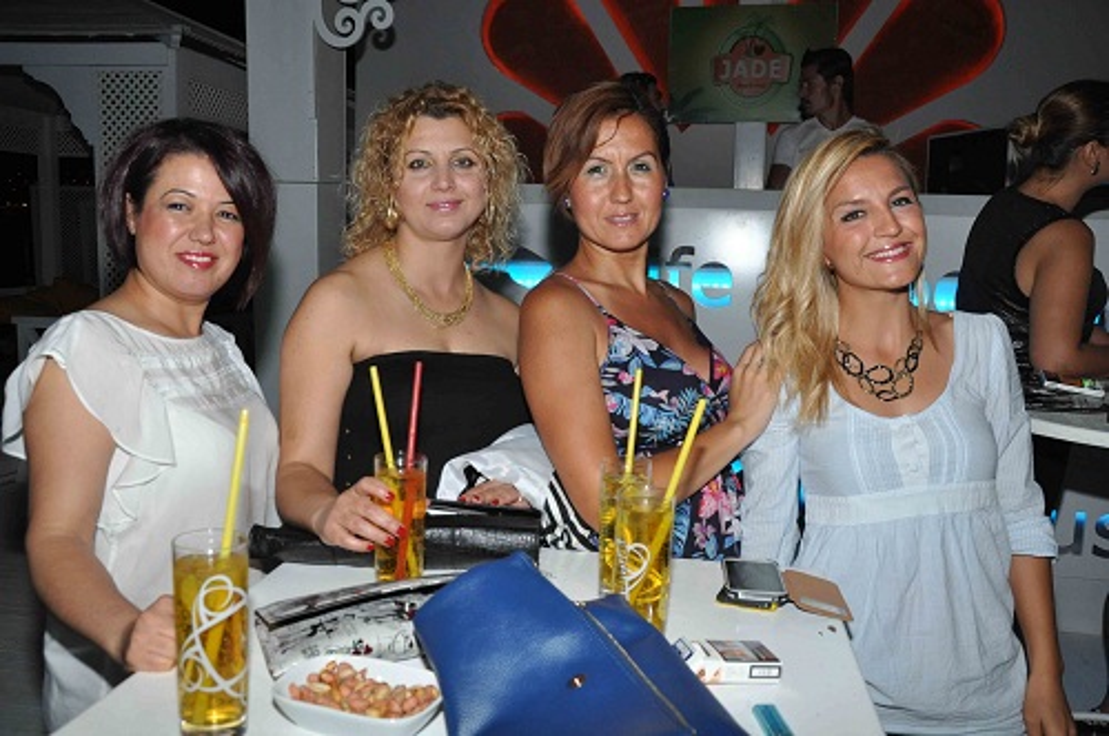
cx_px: 554
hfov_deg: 59.6
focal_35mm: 32
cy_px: 368
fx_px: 969
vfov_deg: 41.6
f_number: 5.6
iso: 800
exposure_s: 1/60
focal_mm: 21
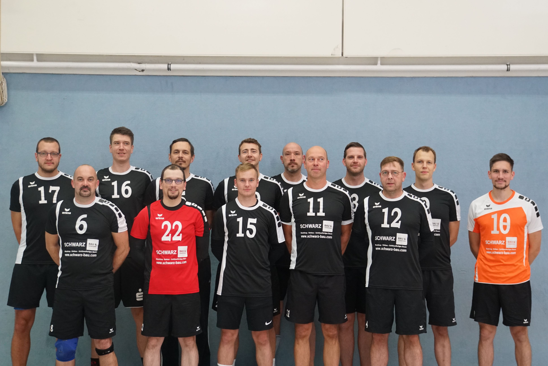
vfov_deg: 18.7
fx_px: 1111
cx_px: 274
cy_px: 183
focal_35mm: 73
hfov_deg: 27.7
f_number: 5
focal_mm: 49
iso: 3200
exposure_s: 1/160
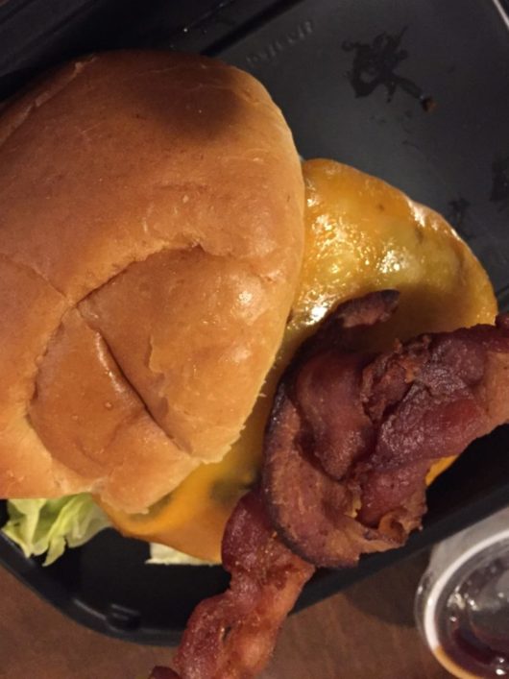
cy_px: 340
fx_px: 569
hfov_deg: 48.2
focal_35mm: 29
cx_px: 254
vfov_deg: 61.7
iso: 400
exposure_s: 1/15
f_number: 2.2
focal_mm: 4.15
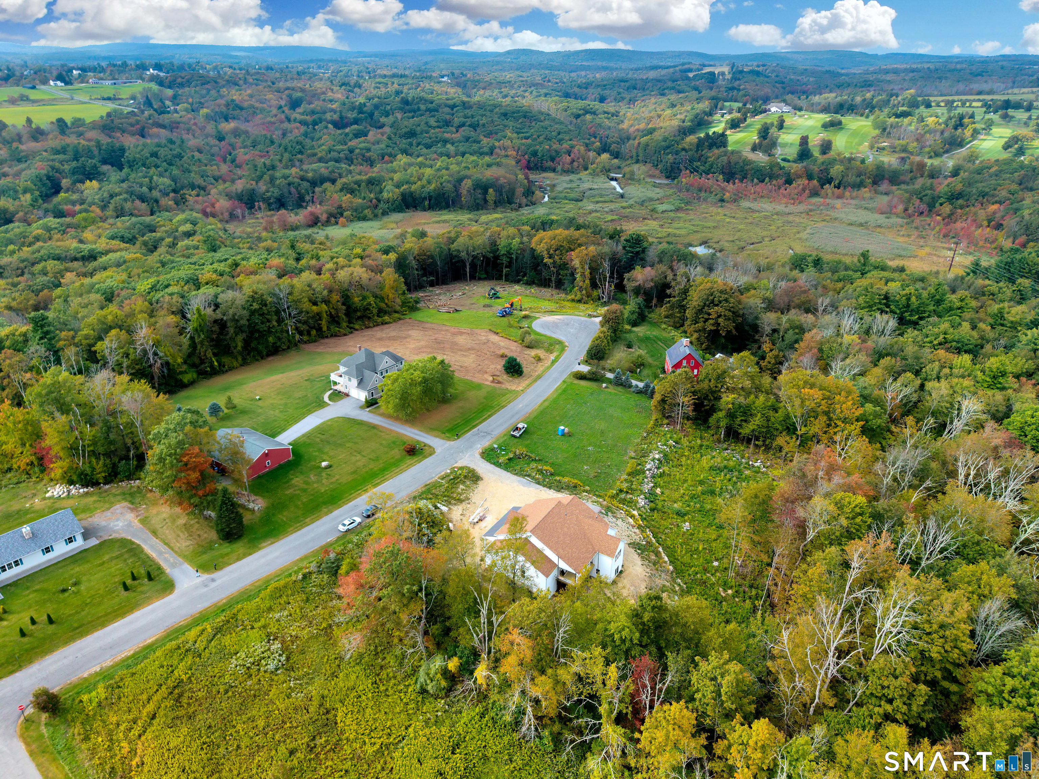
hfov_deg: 71.6
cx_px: 520
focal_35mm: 24
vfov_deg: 56.8
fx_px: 720
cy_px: 390
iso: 100
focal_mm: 8.67
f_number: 1.8
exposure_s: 1/160
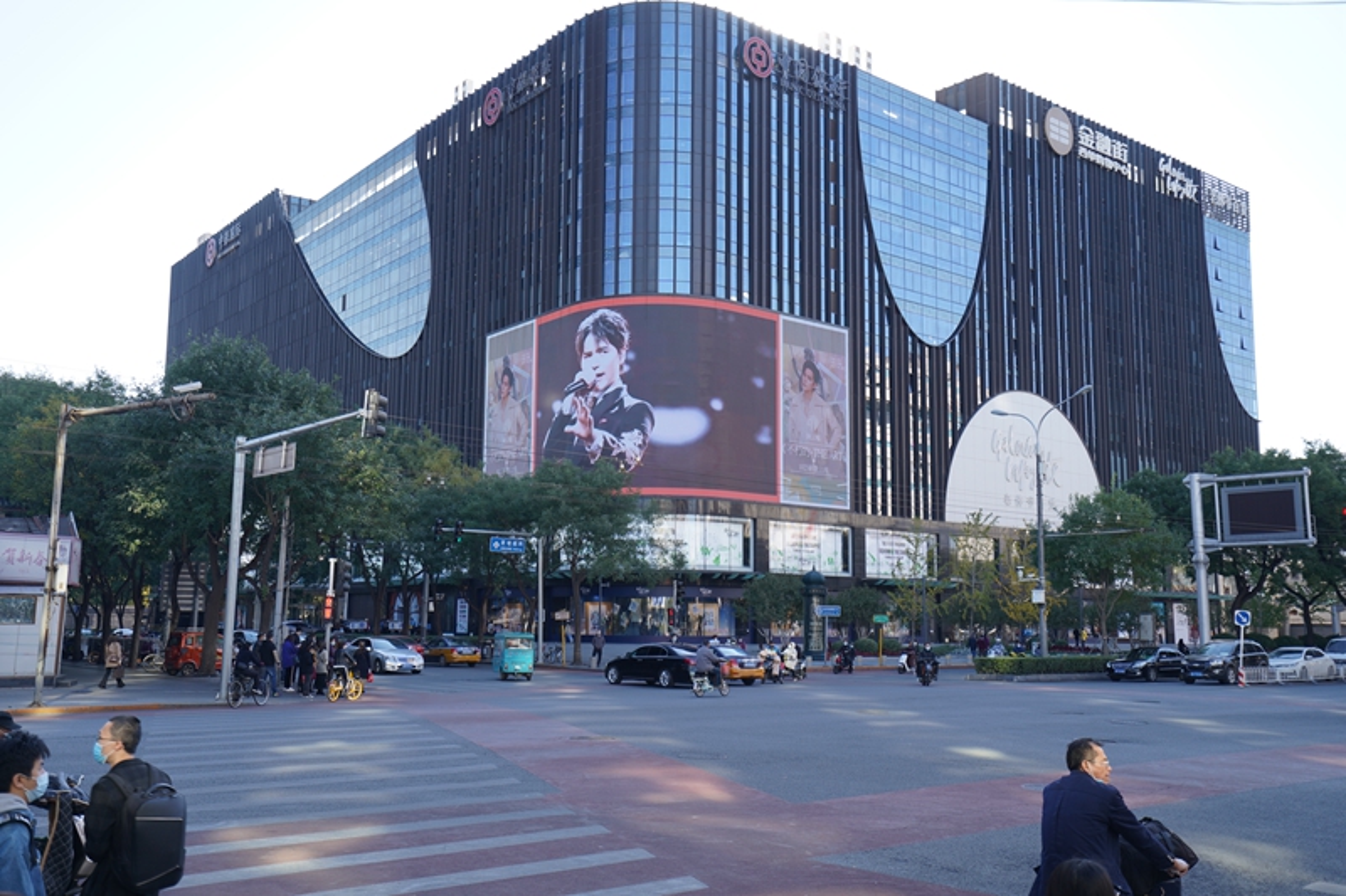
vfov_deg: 37.8
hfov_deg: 54.4
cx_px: 673
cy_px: 448
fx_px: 1308
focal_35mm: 35
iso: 100
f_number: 4
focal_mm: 35
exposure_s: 1/60
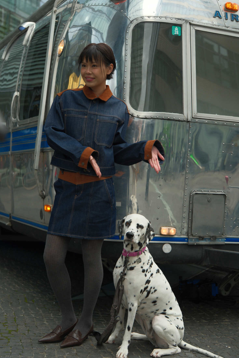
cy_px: 179
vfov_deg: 35.1
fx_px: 567
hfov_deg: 23.8
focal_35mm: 57
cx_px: 119
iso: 400
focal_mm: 37
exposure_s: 1/500
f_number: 2.8
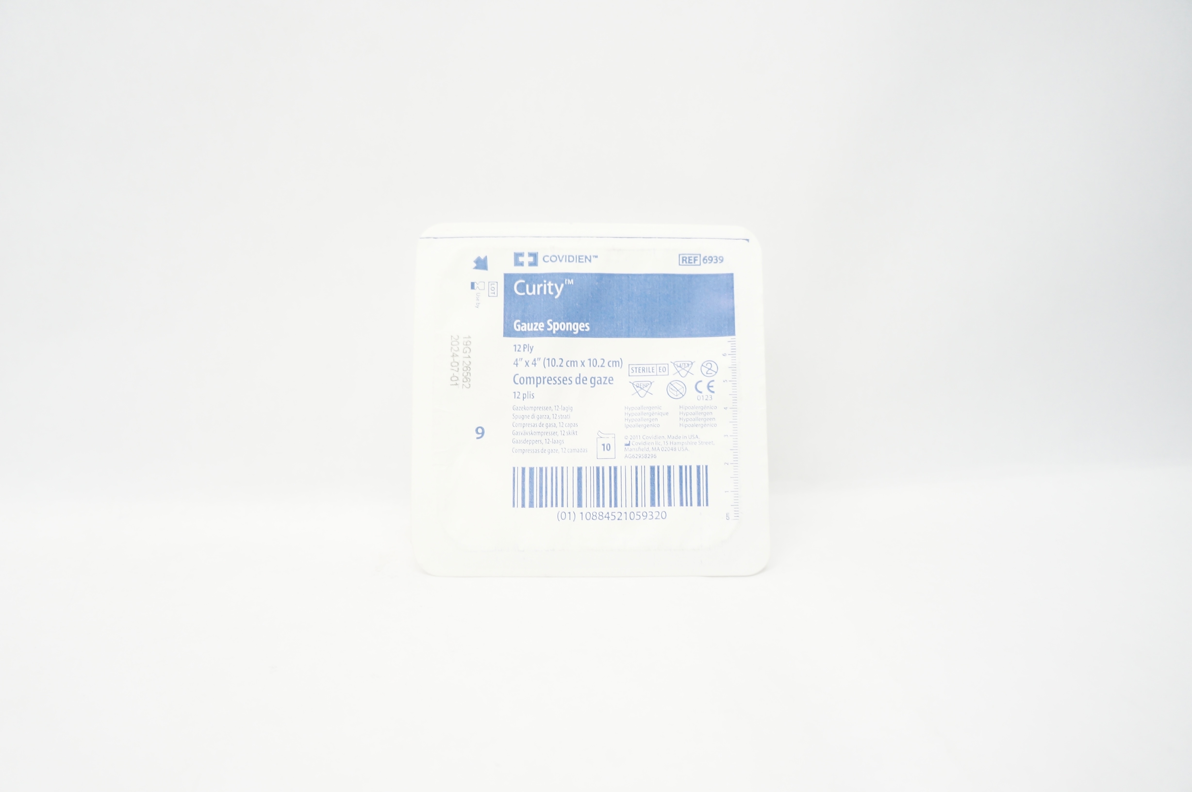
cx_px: 596
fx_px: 893
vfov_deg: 47.8
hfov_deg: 67.4
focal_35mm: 27
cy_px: 396
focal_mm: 18
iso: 400
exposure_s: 1/80
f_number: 4
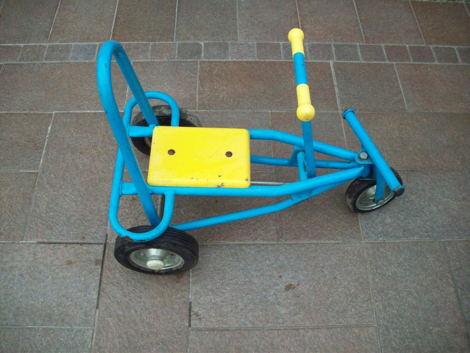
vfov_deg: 38.7
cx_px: 235
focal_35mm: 37
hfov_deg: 50.1
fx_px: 502
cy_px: 176
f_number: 2.8
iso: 160
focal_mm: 6.2
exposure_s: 1/57.5
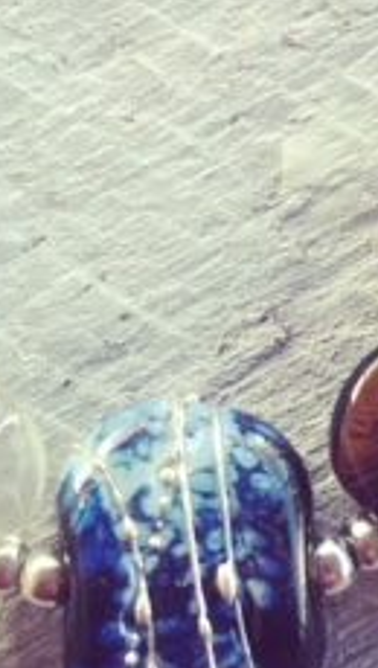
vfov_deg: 17.8
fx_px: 2095
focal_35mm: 118
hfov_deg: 10.3
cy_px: 29
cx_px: 148
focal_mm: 4.15
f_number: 2.2
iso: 40
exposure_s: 1/100
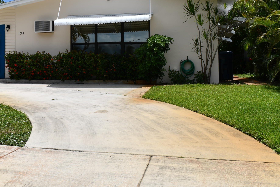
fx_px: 381
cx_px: 70
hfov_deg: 39.3
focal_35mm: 49
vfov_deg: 27.1
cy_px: 42
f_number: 10
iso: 100
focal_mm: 20
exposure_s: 1/400
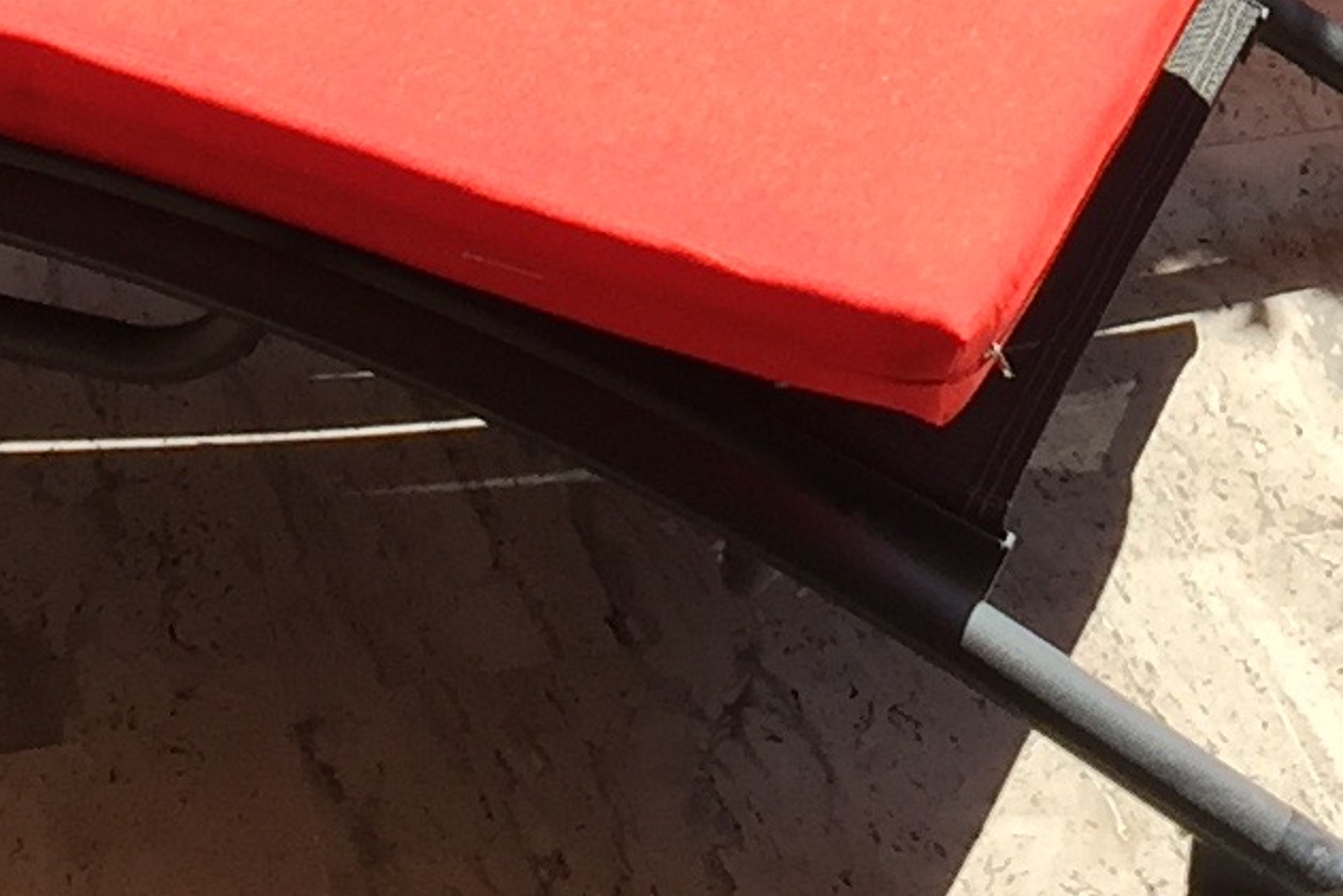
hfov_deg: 13.0
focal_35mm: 156
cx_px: 1354
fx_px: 5821
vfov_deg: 8.2
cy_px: -1202
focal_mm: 4.15
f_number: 2.2
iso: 32
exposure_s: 1/1199
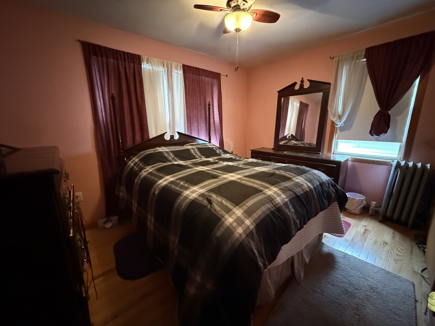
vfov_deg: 85.7
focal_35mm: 14
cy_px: 163
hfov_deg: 102.1
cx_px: 218
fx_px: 176
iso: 1600
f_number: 2.2
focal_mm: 2.22
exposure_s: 1/40
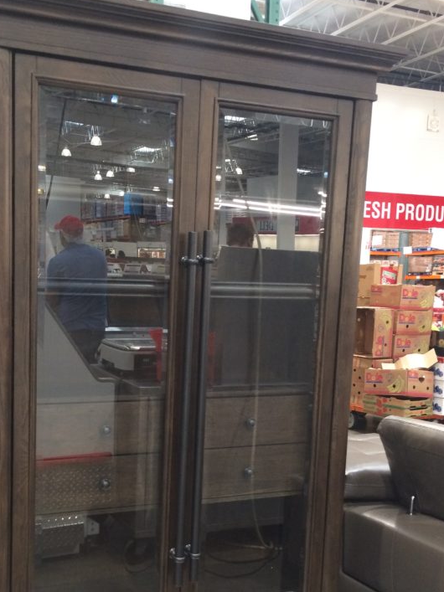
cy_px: 378
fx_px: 718
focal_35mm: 42
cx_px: 151
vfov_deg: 44.3
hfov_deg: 34.1
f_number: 2.2
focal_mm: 4.15
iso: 160
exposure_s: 1/30
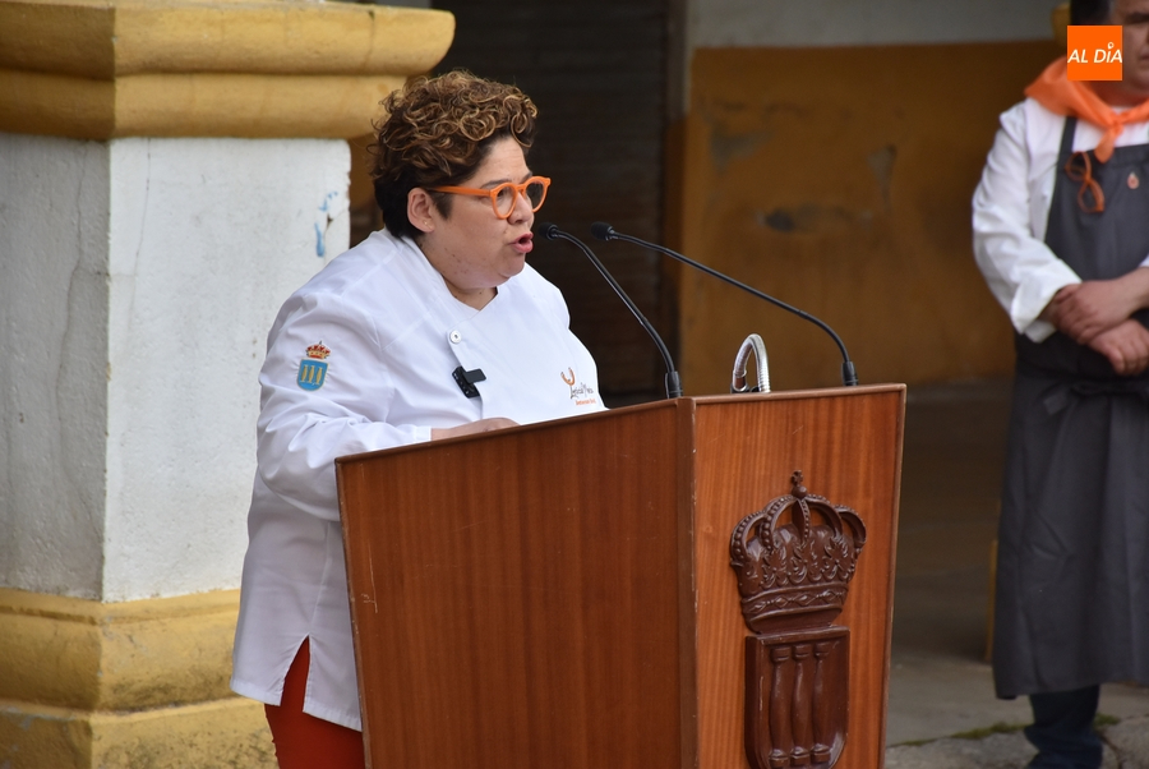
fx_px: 6709
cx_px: 574
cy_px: 384
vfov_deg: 6.6
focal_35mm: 210
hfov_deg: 9.8
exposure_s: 1/250
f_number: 5.6
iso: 640
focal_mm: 140
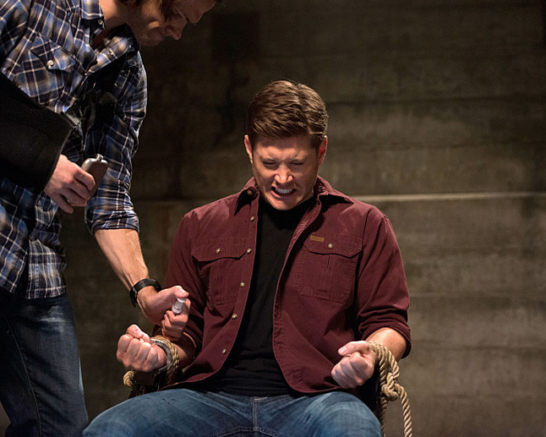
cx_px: 298
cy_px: 219
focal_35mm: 85
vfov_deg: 18.1
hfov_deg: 22.5
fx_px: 1374
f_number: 2.8
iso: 2500
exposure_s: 1/125
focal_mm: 75
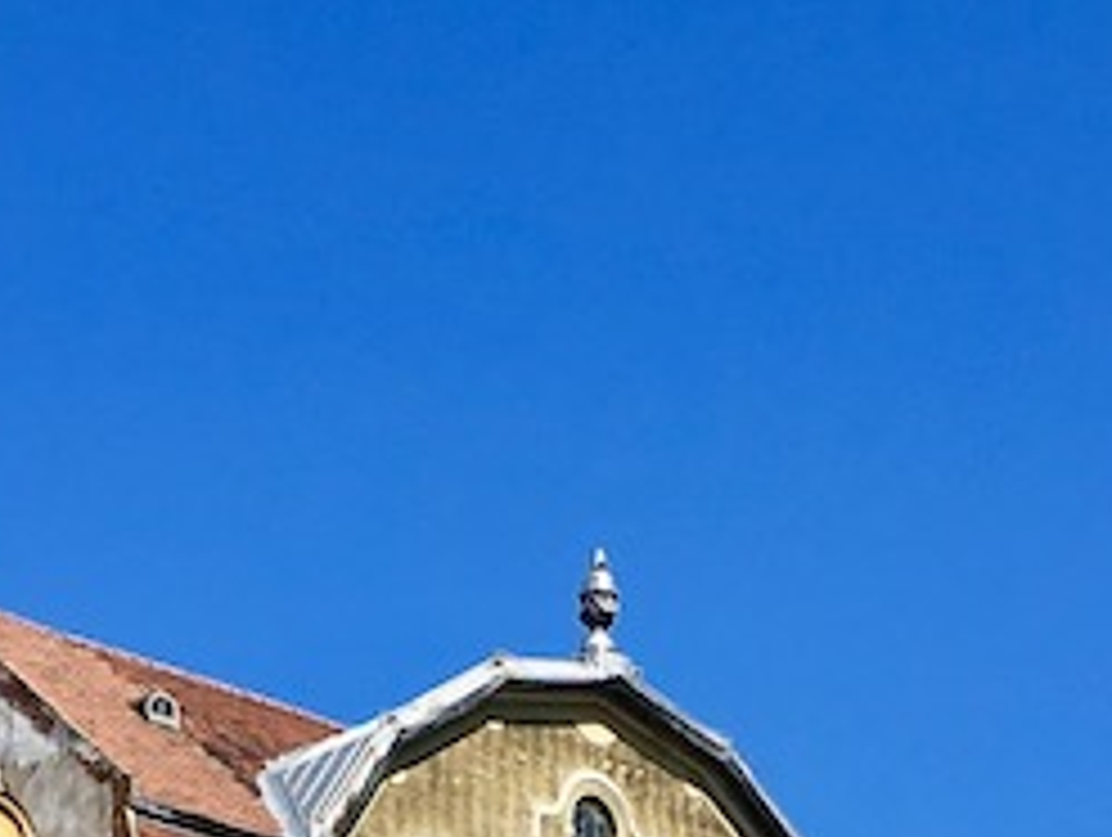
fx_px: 3860
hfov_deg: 16.4
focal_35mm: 120
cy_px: 1431
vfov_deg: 11.6
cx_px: 392
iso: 25
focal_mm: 4.15
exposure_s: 1/1876
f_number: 2.2
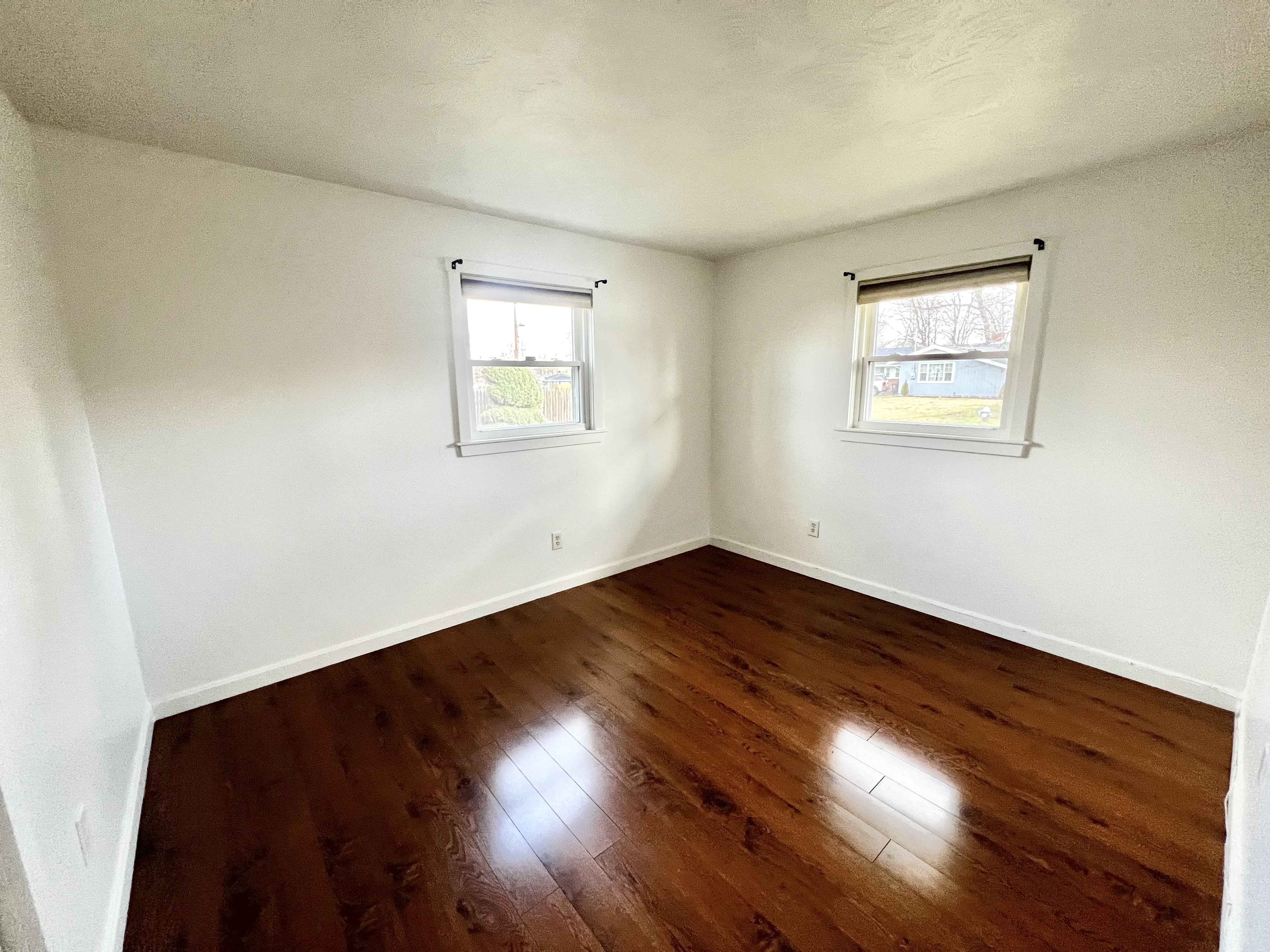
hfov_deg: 106.2
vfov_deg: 89.9
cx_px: 635
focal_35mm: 13
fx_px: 477
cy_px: 476
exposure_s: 1/120
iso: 200
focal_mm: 1.57
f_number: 1.8
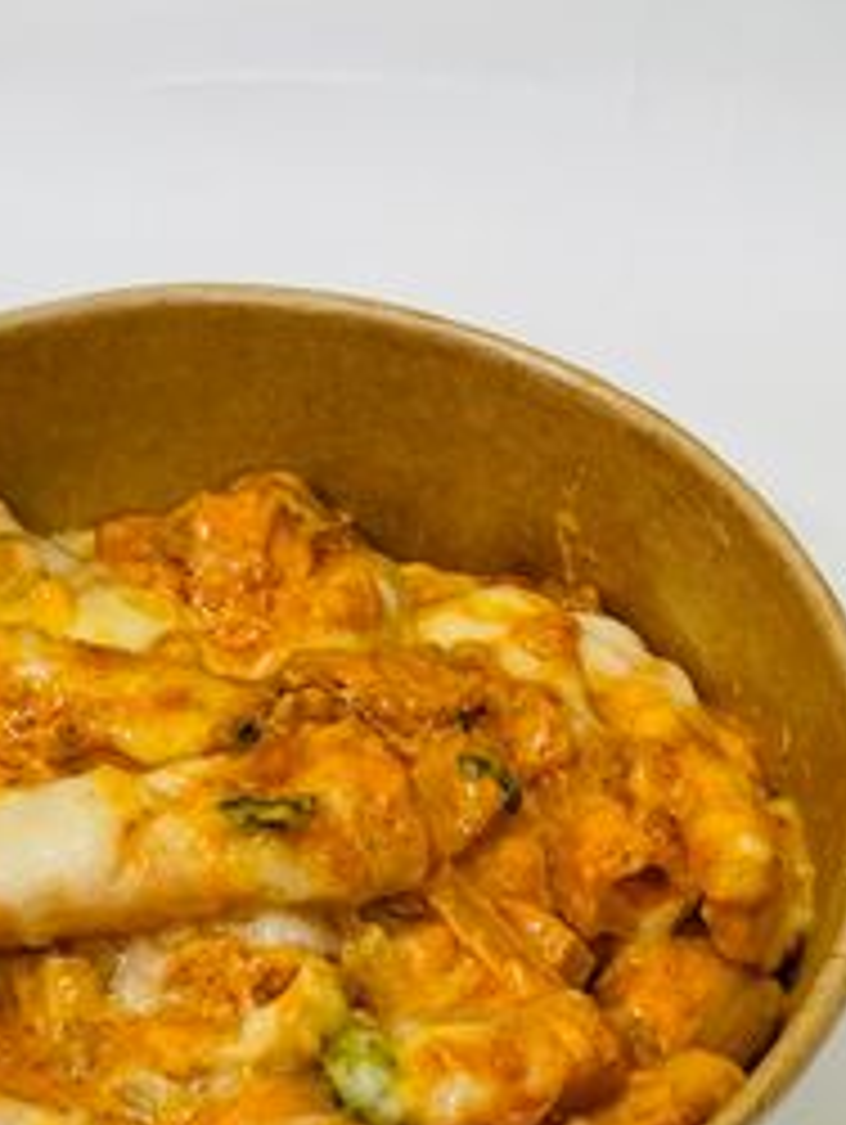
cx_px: 238
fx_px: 3546
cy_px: 873
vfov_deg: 17.9
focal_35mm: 109
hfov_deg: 13.6
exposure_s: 1/100
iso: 160
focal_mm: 7.5
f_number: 2.2
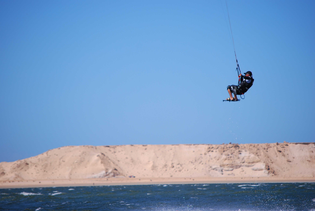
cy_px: 106
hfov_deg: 9.1
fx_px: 1971
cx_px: 158
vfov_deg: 6.1
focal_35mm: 225
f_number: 5.3
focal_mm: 150
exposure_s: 1/800
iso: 100
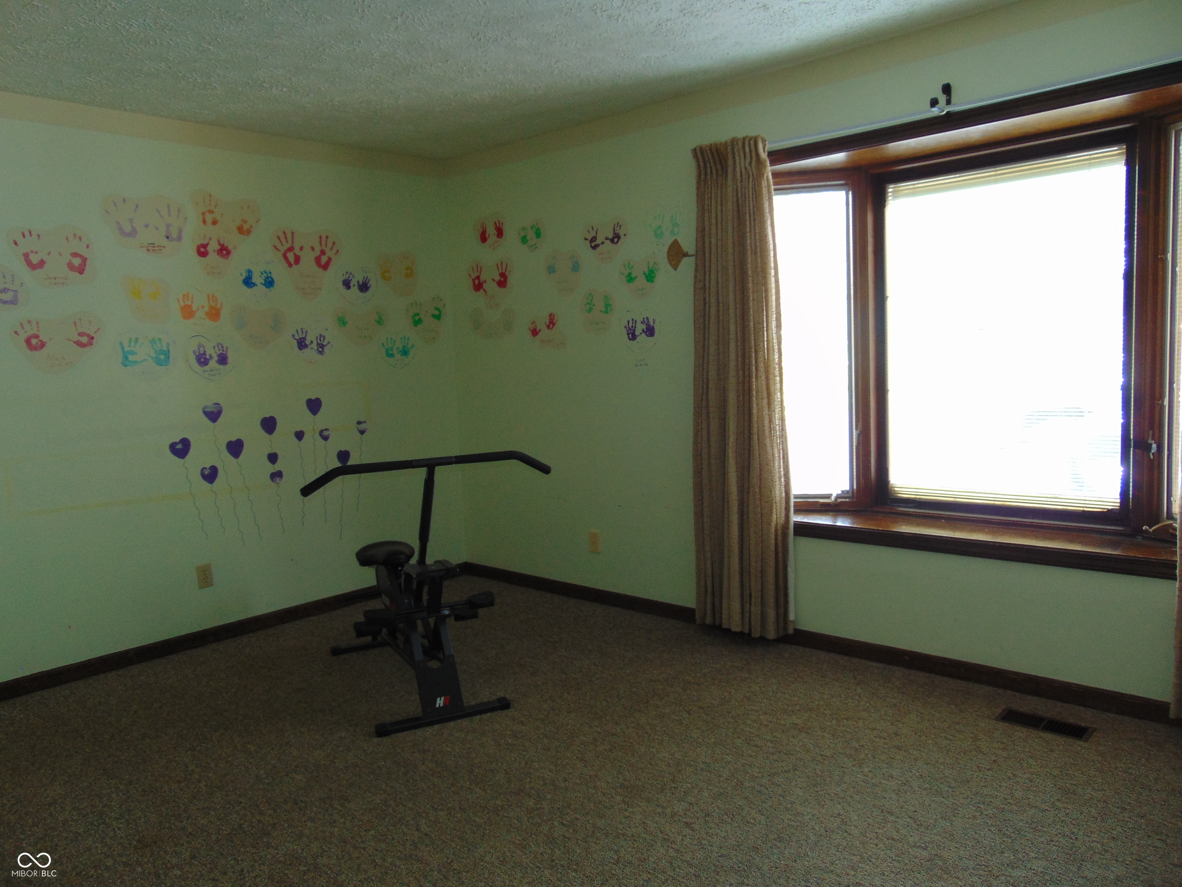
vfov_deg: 54.9
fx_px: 854
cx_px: 591
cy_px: 444
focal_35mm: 25
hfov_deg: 69.4
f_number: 3
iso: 80
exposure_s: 1/20
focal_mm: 4.5
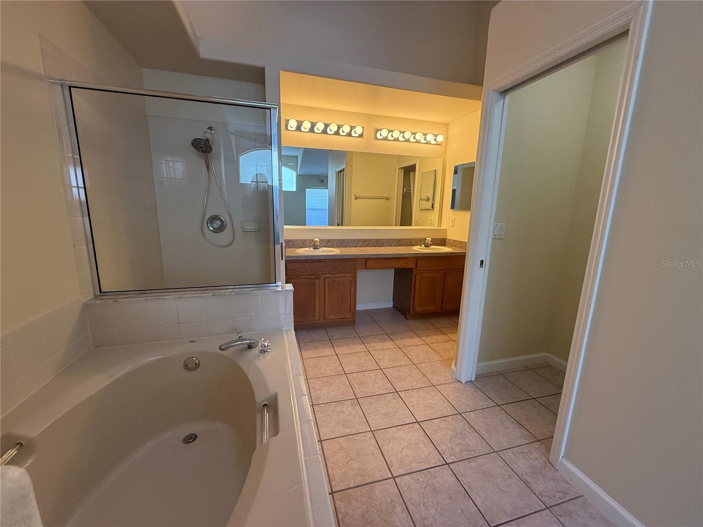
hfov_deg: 102.1
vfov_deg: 85.7
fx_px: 284
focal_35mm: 14
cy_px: 264
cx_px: 352
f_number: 2.2
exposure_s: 1/120
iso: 250
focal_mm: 2.22
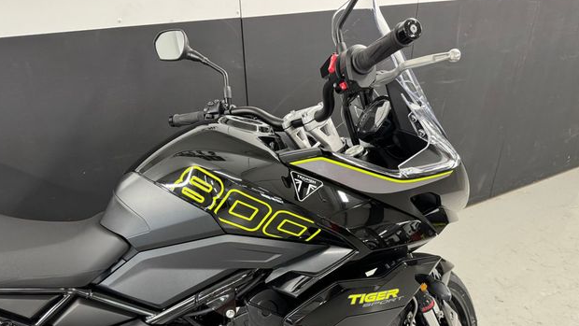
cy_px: 210
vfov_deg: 42.5
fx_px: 415
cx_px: 287
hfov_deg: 69.8
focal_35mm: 27
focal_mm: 6.76
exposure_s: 1/50
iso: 320
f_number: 1.78
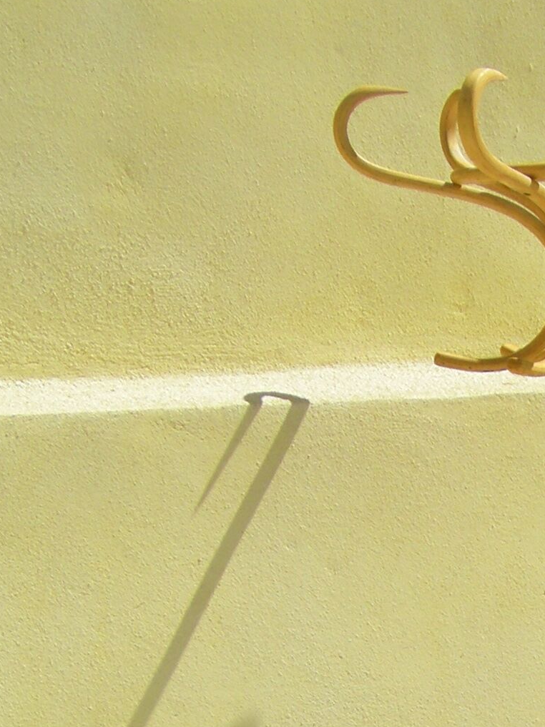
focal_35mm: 122
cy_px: 849
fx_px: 2563
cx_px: 574
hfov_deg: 12.0
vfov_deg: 15.6
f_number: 7
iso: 64
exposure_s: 1/250
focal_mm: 6.3
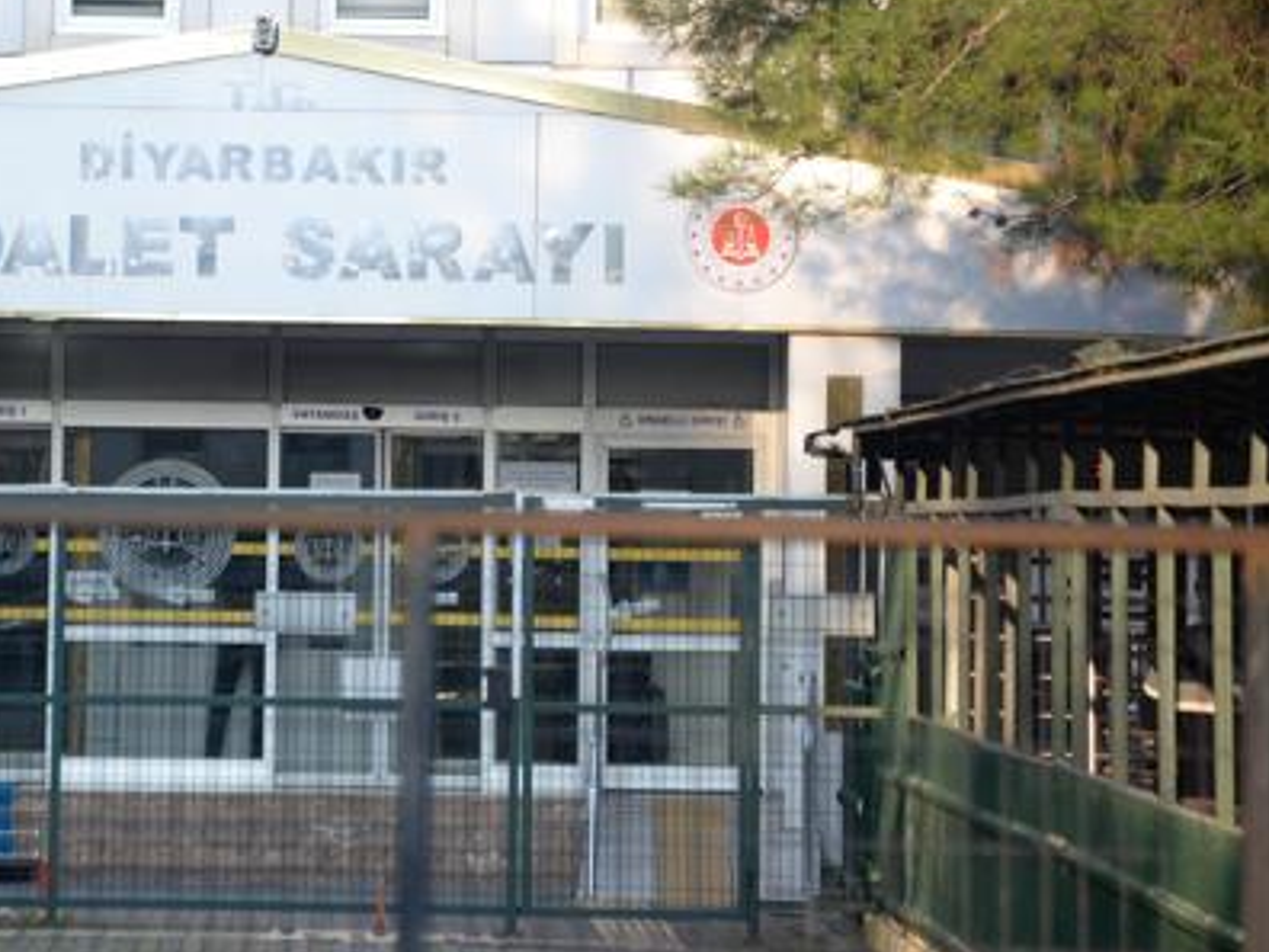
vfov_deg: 4.0
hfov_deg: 5.3
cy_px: 308
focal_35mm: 373
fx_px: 13674
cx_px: 292
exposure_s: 1/125
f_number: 5.6
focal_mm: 250
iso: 200
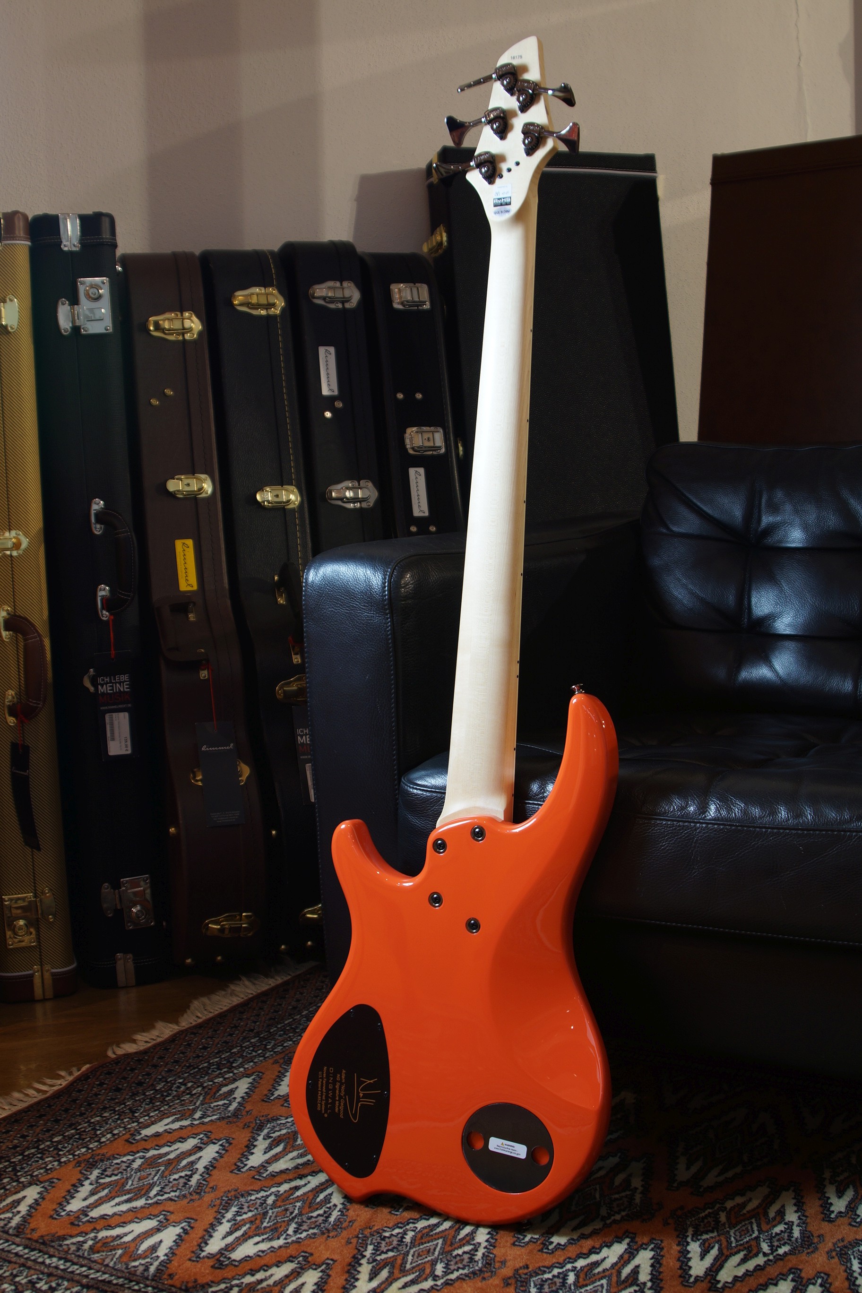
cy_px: 646
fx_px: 1508
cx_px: 431
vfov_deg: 46.4
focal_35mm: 42
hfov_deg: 31.9
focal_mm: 28
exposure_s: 1/6
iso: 100
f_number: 5
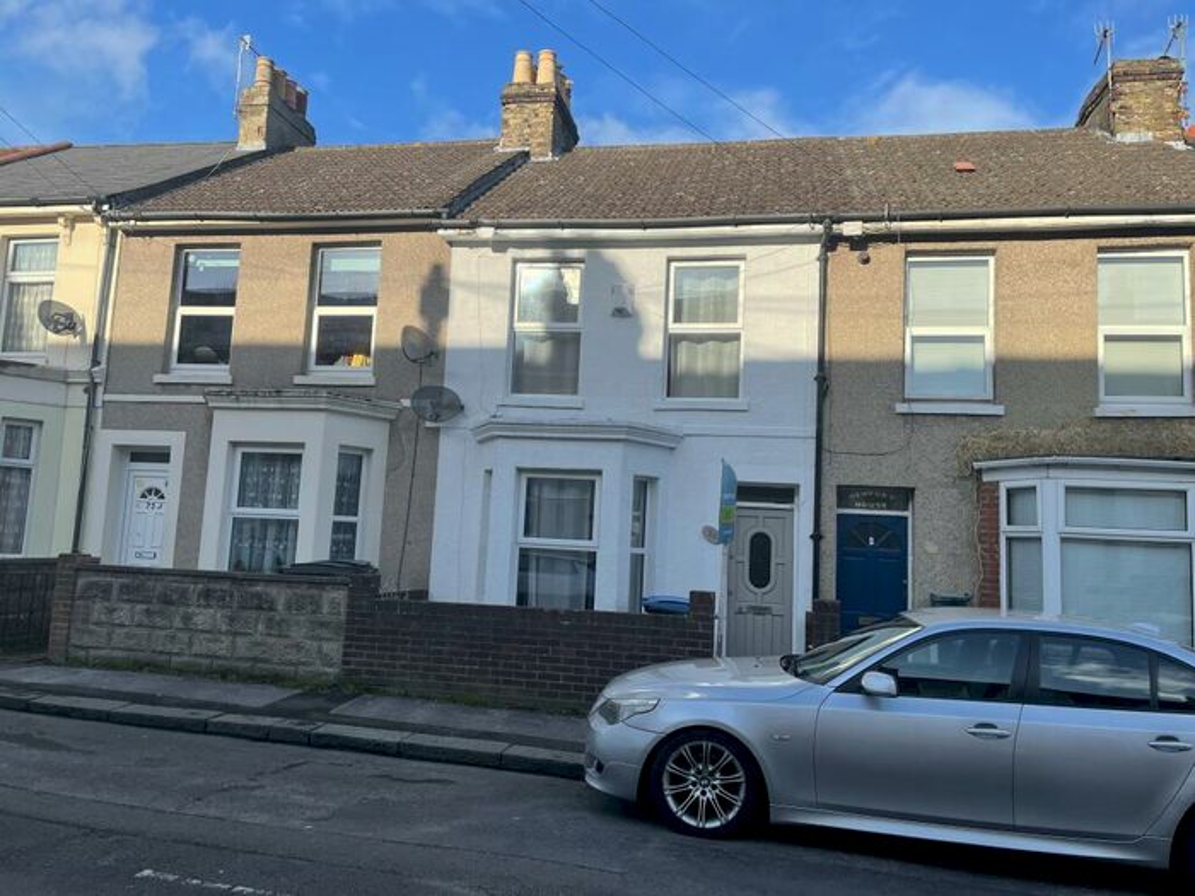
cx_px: 598
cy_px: 448
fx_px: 898
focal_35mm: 26
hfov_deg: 67.3
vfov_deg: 53.1
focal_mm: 4.2
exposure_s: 1/2020
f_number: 1.6
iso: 32
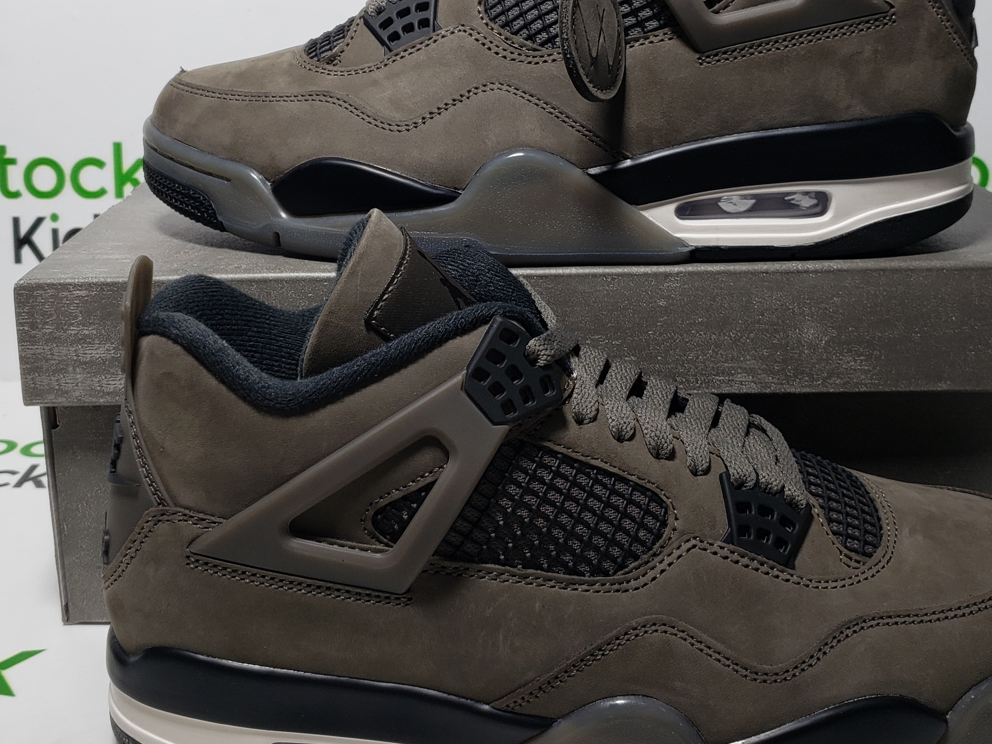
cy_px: 295
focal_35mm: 44
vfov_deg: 32.8
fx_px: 1261
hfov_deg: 42.9
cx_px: 480
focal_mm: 4.3
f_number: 1.5
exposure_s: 1/465
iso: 50
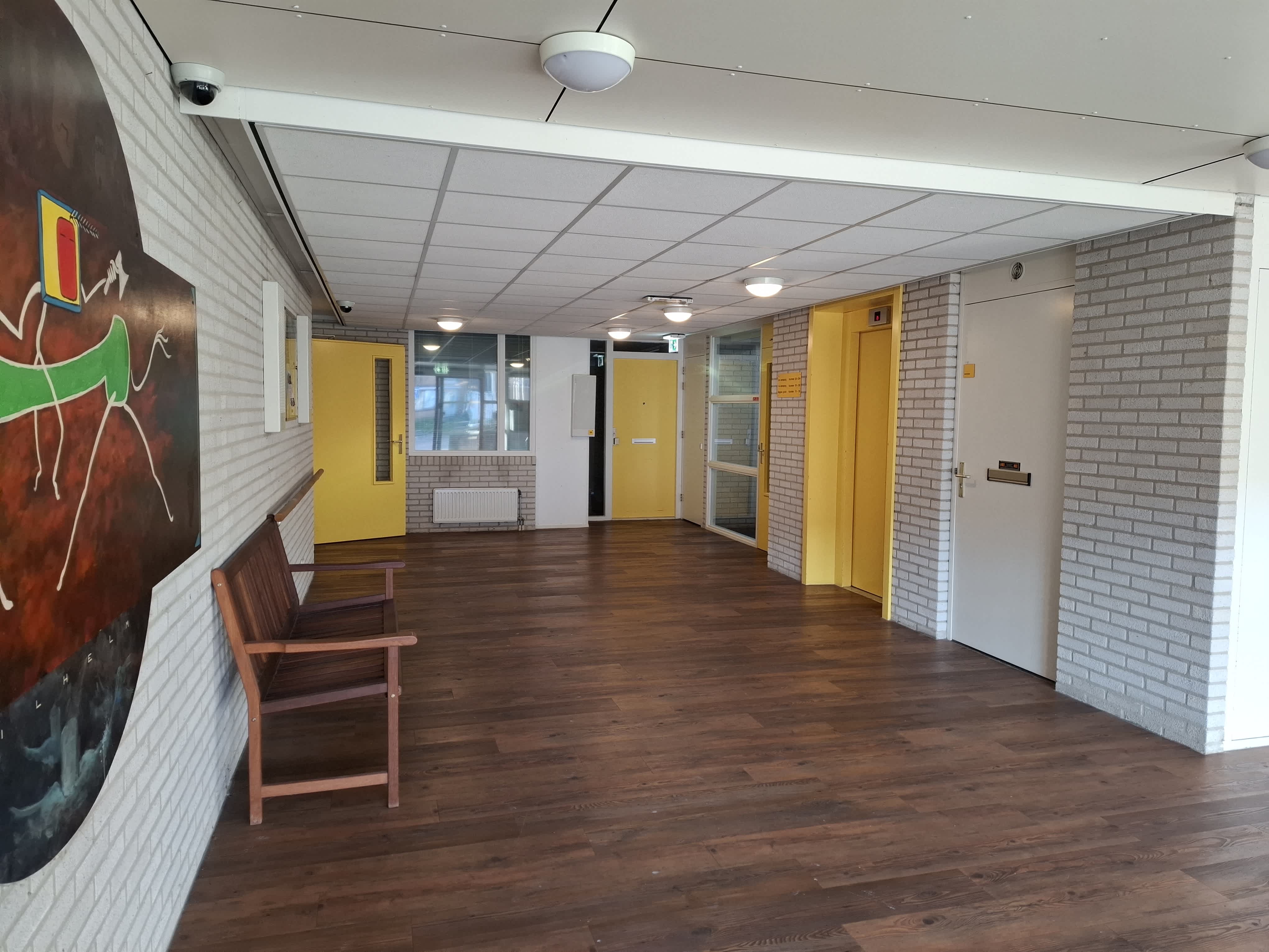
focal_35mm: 23
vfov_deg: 58.9
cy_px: 476
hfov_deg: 73.9
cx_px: 634
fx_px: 843
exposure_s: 1/50
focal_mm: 5.5
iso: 200
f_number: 1.8
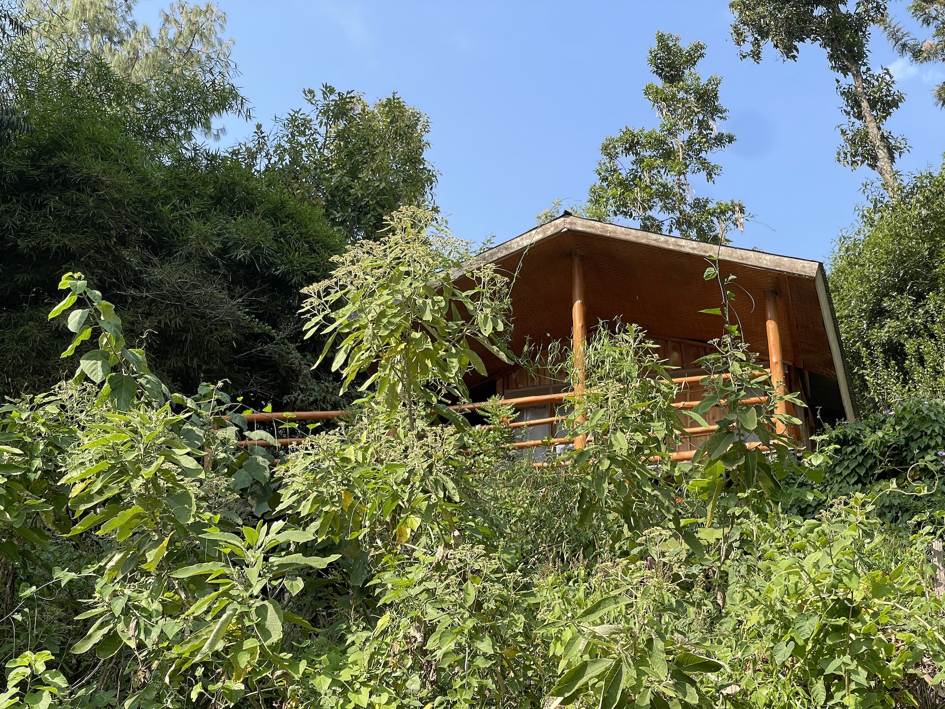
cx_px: 472
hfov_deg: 30.3
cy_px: 354
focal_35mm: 64
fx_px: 1747
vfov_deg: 22.9
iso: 20
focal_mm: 7.5
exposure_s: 1/176
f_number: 2.2
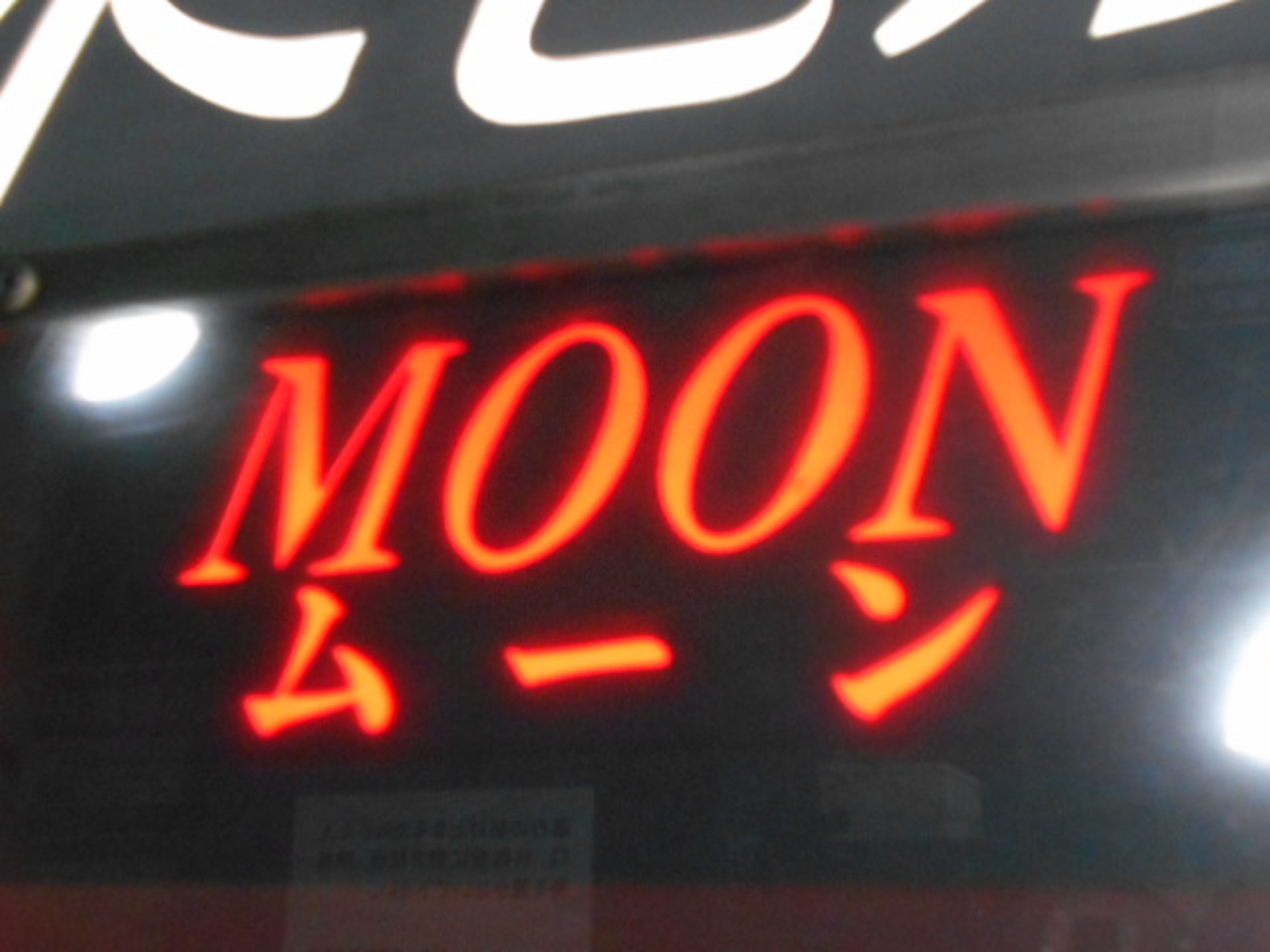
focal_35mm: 39
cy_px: 476
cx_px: 635
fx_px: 1431
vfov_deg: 36.8
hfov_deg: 47.9
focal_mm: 6.7
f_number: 3.9
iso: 720
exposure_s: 1/8
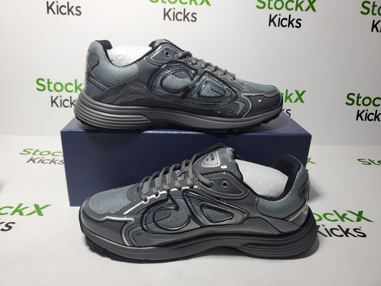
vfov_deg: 53.1
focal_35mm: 26
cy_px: 143
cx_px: 190
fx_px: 286
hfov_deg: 67.3
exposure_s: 1/322
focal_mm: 4.3
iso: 50
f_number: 1.5
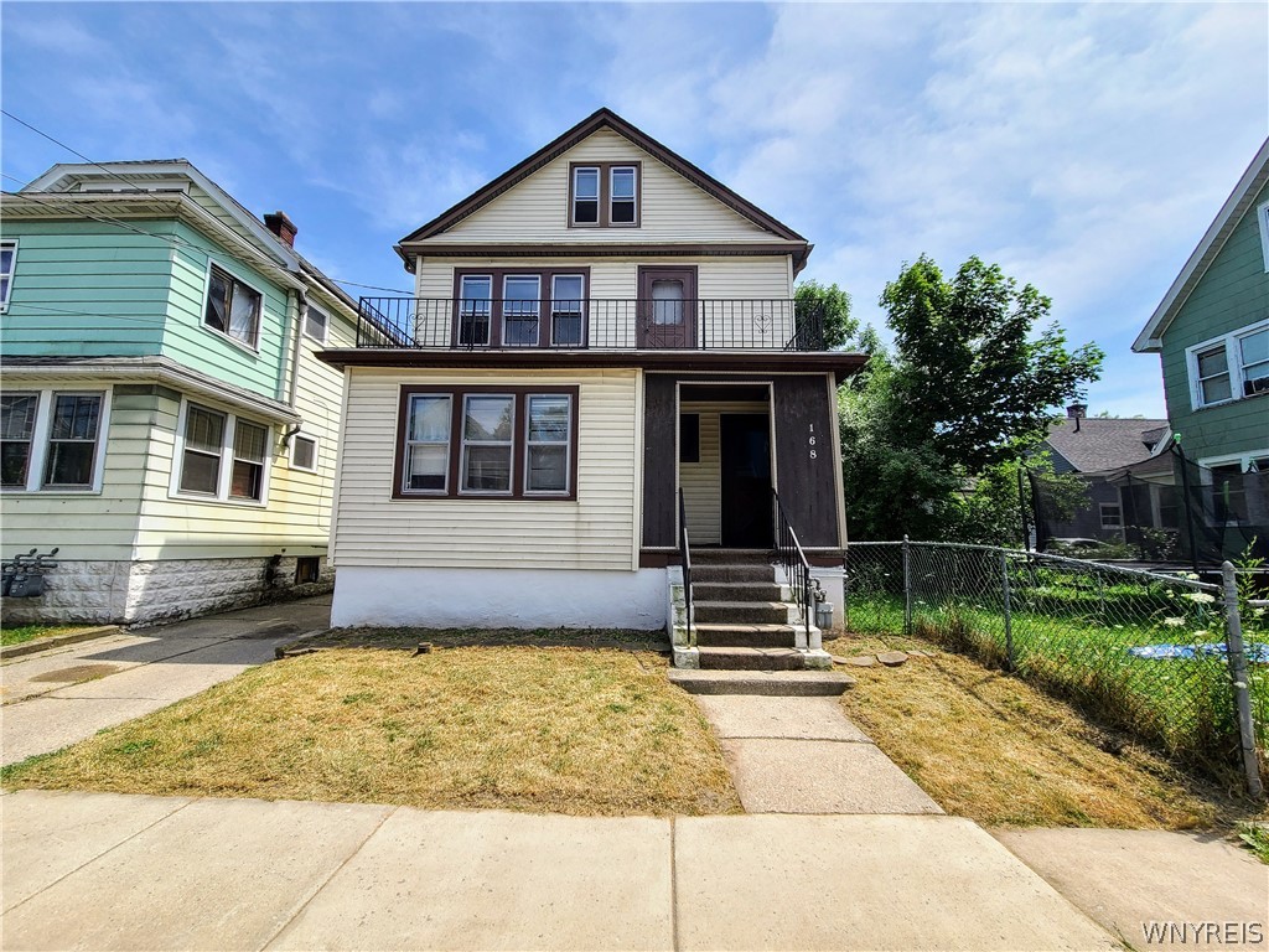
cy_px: 476
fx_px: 477
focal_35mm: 13
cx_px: 634
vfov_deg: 89.9
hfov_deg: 106.2
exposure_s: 1/1623
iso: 64
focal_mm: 2.2
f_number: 2.2
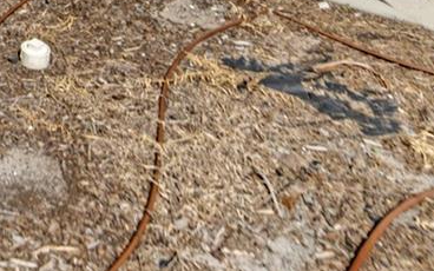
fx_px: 733
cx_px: -171
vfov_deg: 15.1
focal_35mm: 62
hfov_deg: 26.4
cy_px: -329
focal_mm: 14
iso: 160
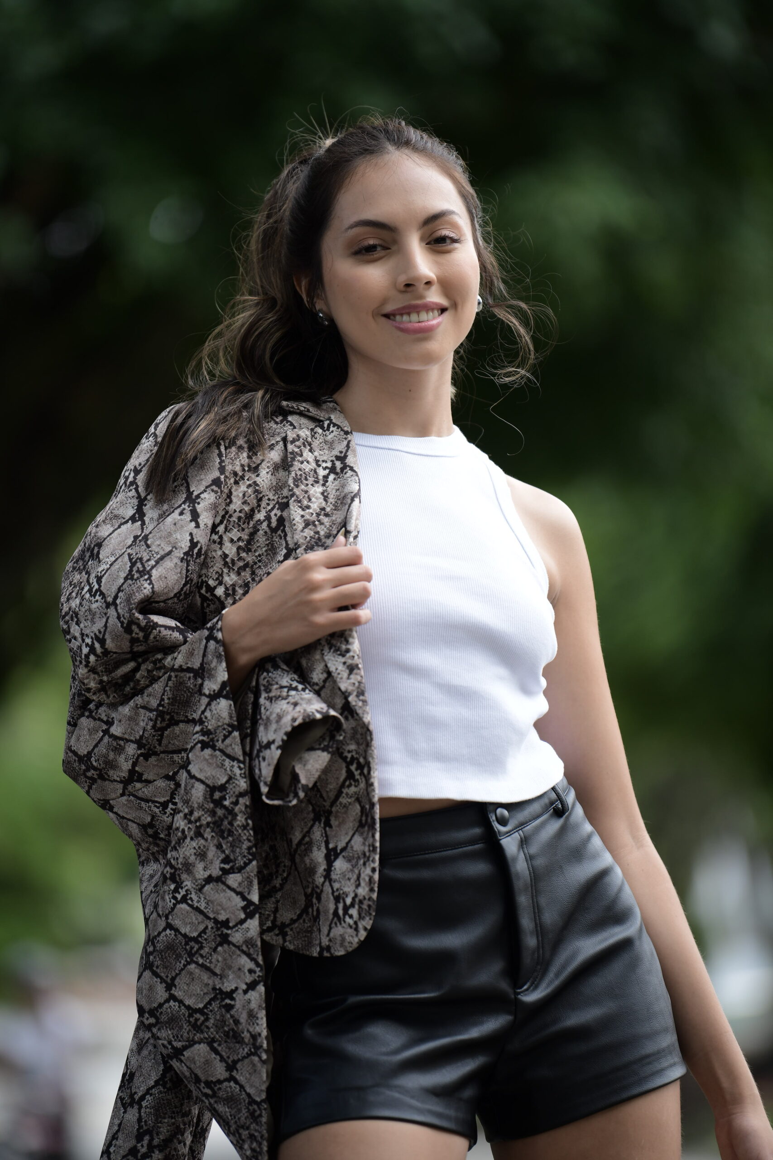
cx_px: 386
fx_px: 6440
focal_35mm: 200
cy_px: 580
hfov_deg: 6.9
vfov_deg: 10.3
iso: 400
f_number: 2.8
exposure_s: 1/1250
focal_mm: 200
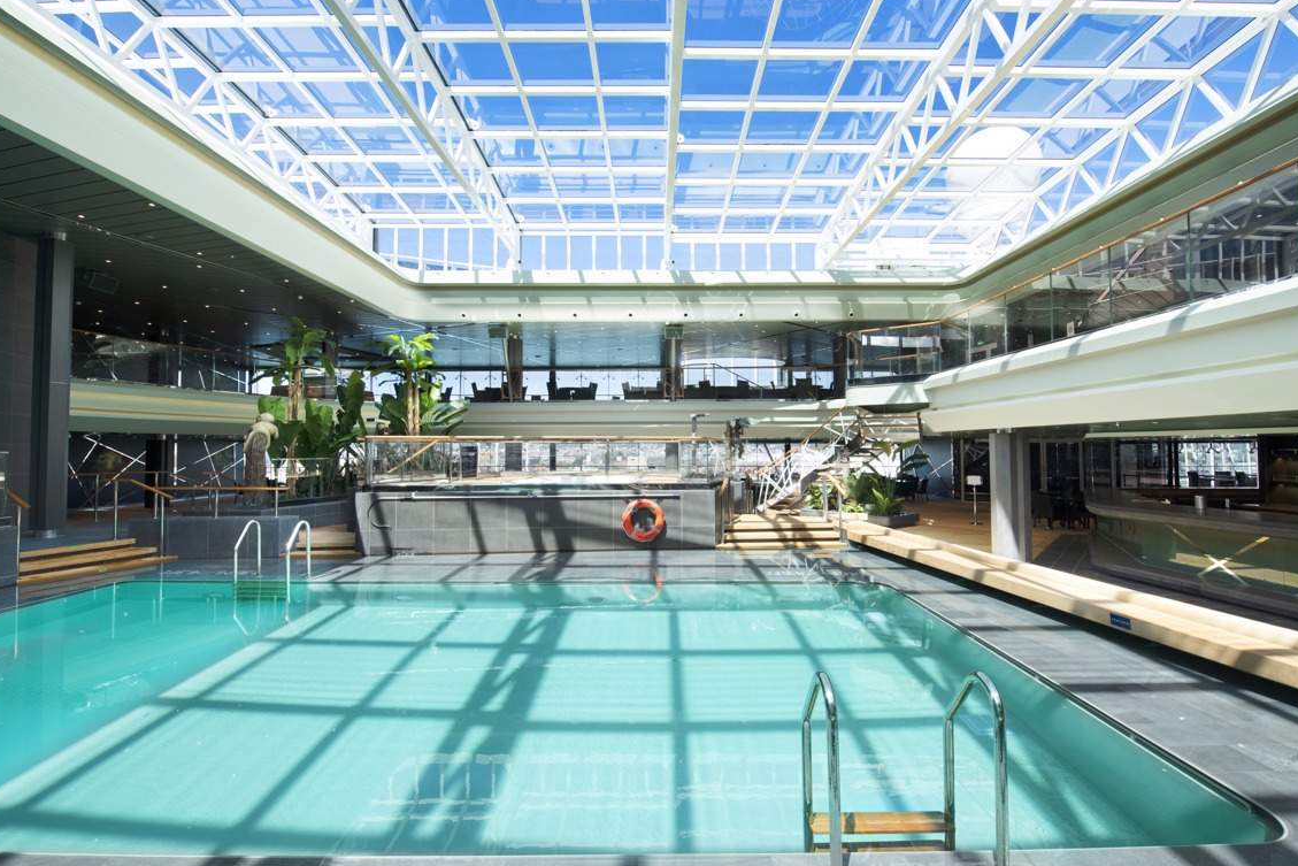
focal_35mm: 17
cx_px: 656
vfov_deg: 70.5
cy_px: 434
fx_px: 613
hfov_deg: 93.3
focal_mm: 16
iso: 400
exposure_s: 1/160
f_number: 11
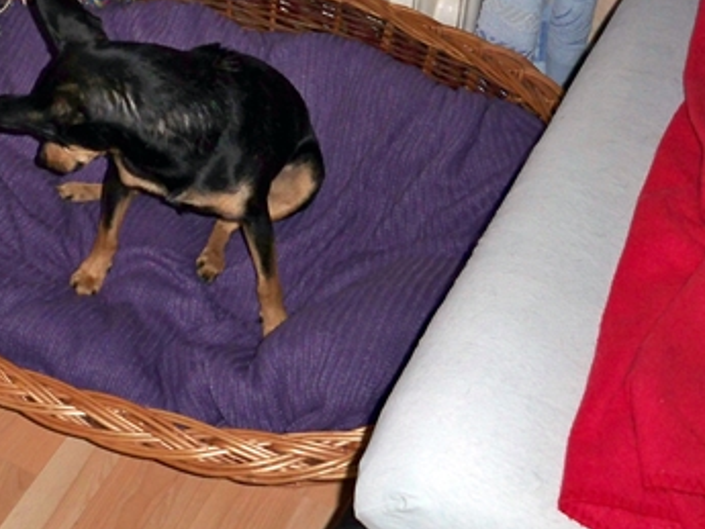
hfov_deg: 26.9
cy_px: 160
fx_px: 1447
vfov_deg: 20.6
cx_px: 155
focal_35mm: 71
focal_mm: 6.3
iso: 200
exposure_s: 1/60
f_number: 3.1
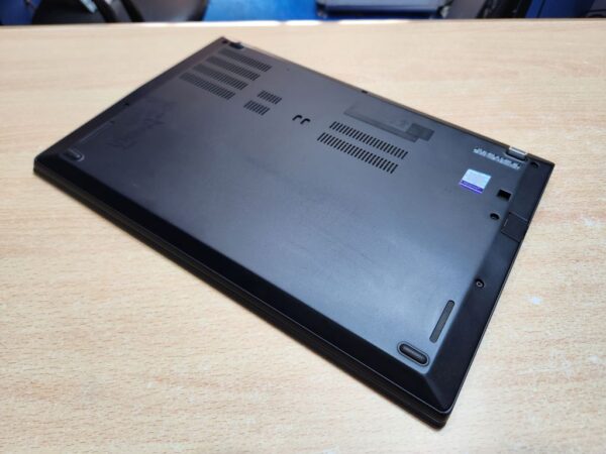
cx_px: 303
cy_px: 227
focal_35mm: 23
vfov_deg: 58.9
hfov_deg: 73.9
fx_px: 403
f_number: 1.8
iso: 200
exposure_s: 1/100
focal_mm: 5.4
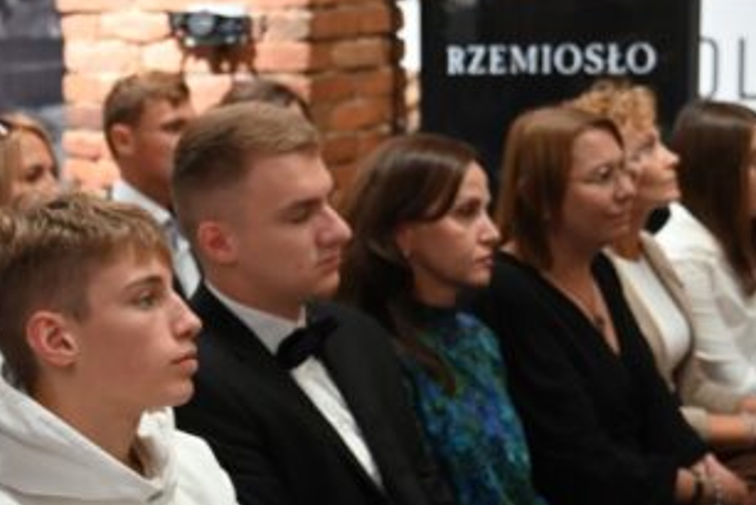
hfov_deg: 24.1
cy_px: 269
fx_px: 1723
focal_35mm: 82
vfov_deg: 16.7
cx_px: 91
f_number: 2.8
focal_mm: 28
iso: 720
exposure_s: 1/50
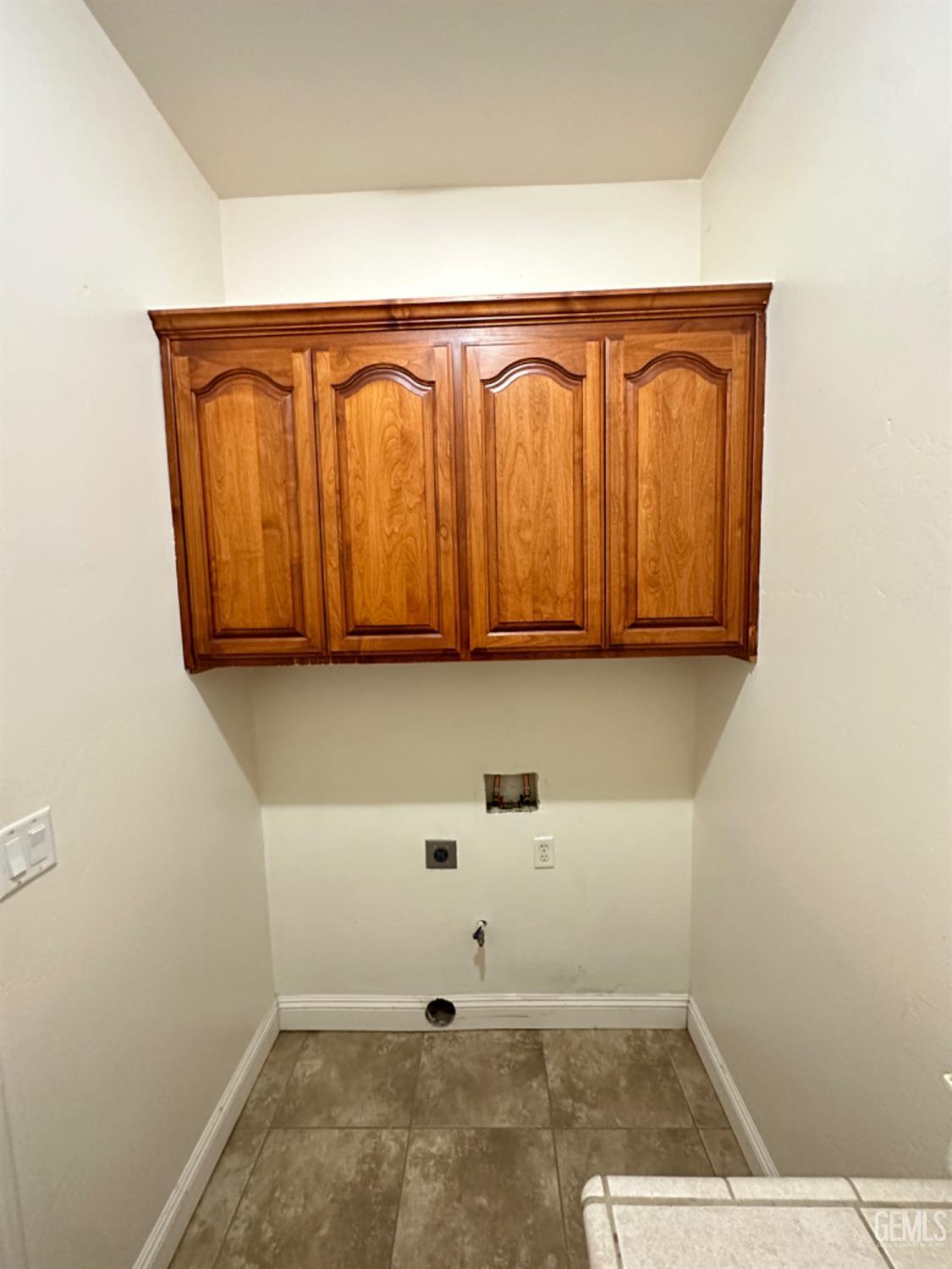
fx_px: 513
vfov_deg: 102.1
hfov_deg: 85.7
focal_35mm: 14
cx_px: 476
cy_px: 634
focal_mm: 2.22
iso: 1000
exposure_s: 1/60
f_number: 2.2
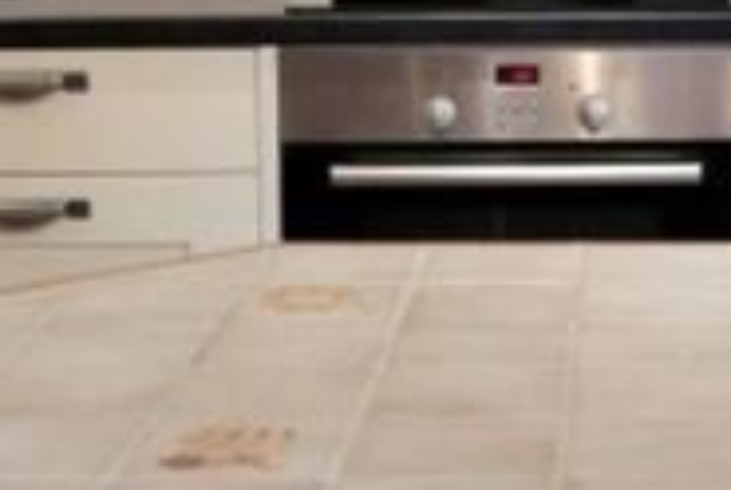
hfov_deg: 17.4
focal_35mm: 115
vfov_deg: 11.7
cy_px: -124
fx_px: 2339
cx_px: 727
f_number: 4
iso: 640
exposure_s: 1/60
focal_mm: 10
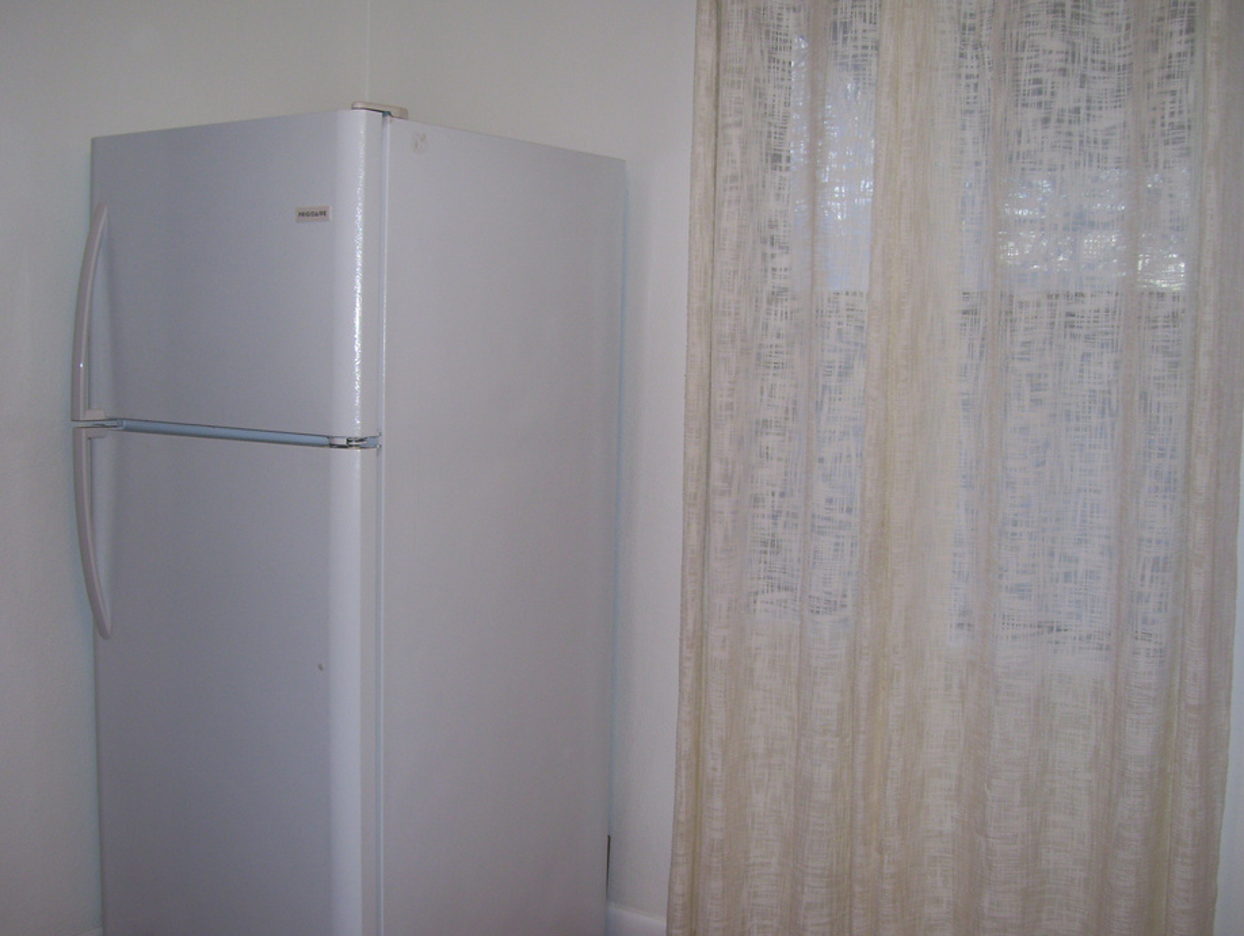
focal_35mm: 40
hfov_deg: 46.7
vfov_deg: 36.0
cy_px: 471
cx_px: 561
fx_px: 1439
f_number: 2.7
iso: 80
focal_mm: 6
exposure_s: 1/60
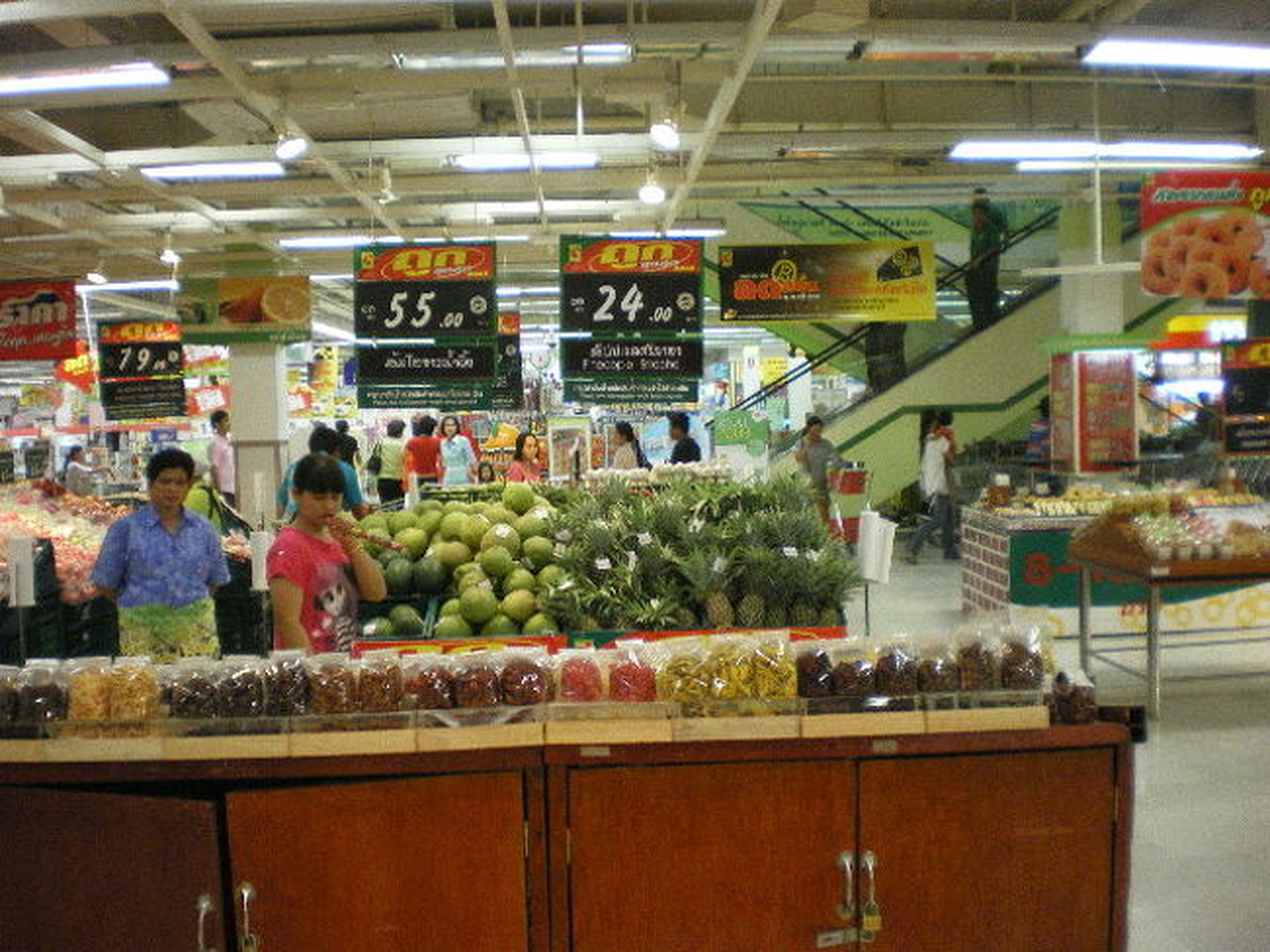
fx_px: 1320
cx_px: 635
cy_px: 476
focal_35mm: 36
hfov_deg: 51.4
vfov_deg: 39.6
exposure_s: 1/60
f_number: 3.1
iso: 500
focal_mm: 6.3
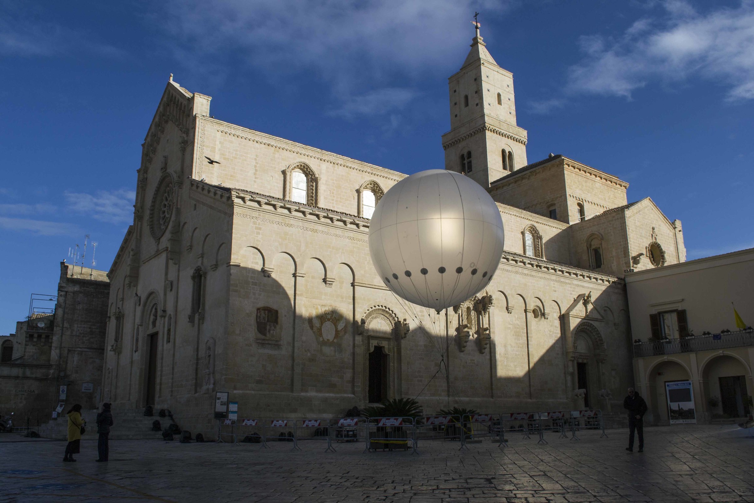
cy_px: 252
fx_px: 628
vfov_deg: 43.6
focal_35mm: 30
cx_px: 377
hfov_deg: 61.9
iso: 100
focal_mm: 20
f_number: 13
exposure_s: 1/200
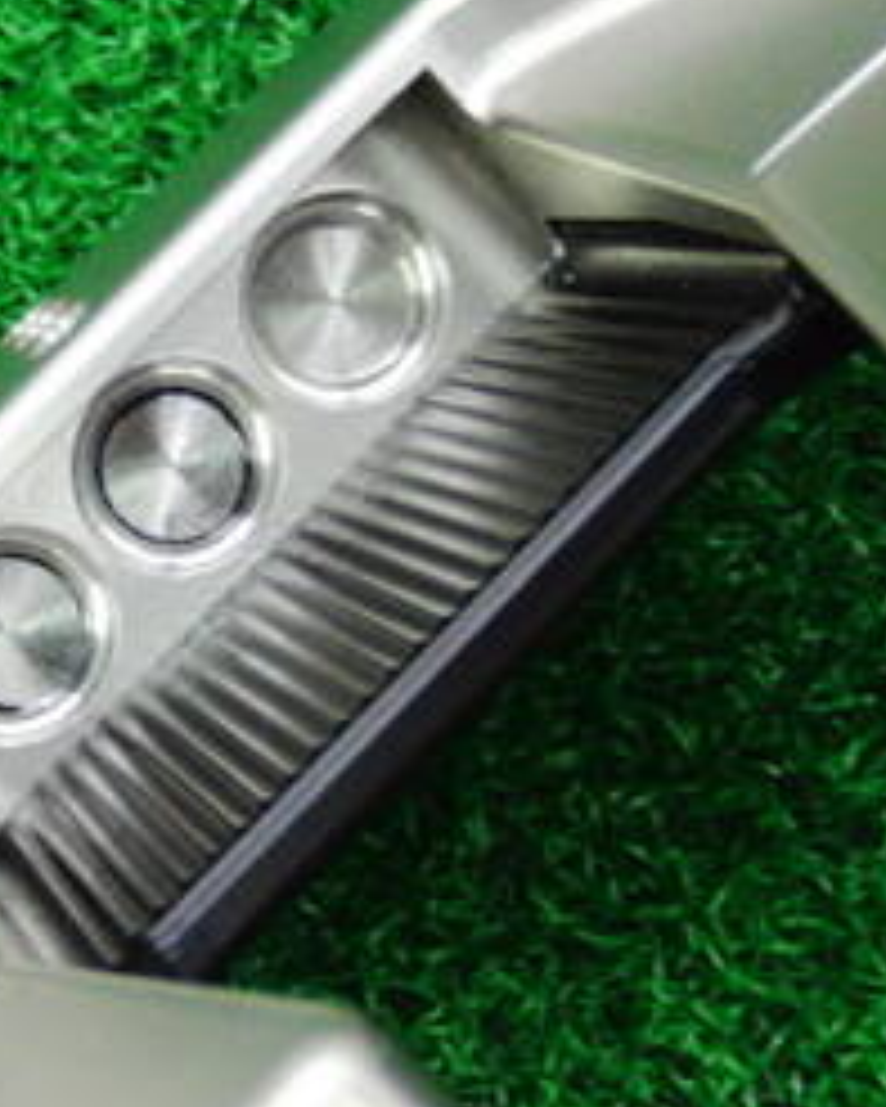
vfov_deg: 20.4
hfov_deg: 16.3
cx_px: 184
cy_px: 504
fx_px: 3079
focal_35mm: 94
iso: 400
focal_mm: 6.42
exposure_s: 1/30
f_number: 3.6
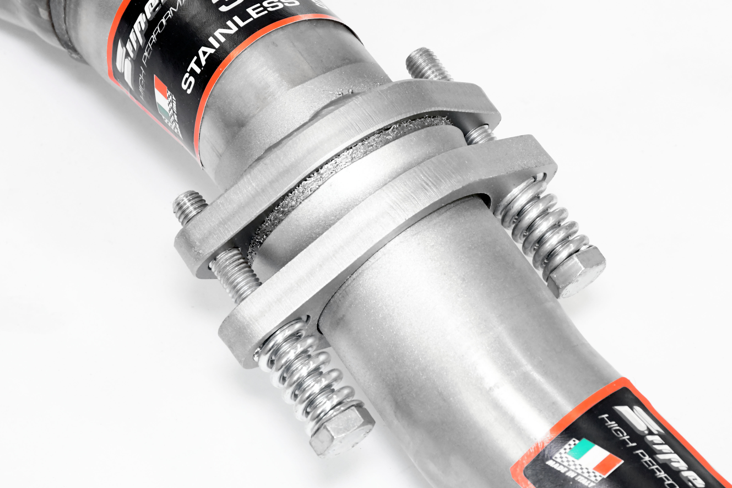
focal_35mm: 148
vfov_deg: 9.3
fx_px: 3009
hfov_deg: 13.9
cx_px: 353
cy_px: 217
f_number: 13
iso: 2500
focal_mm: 85
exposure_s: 1/125
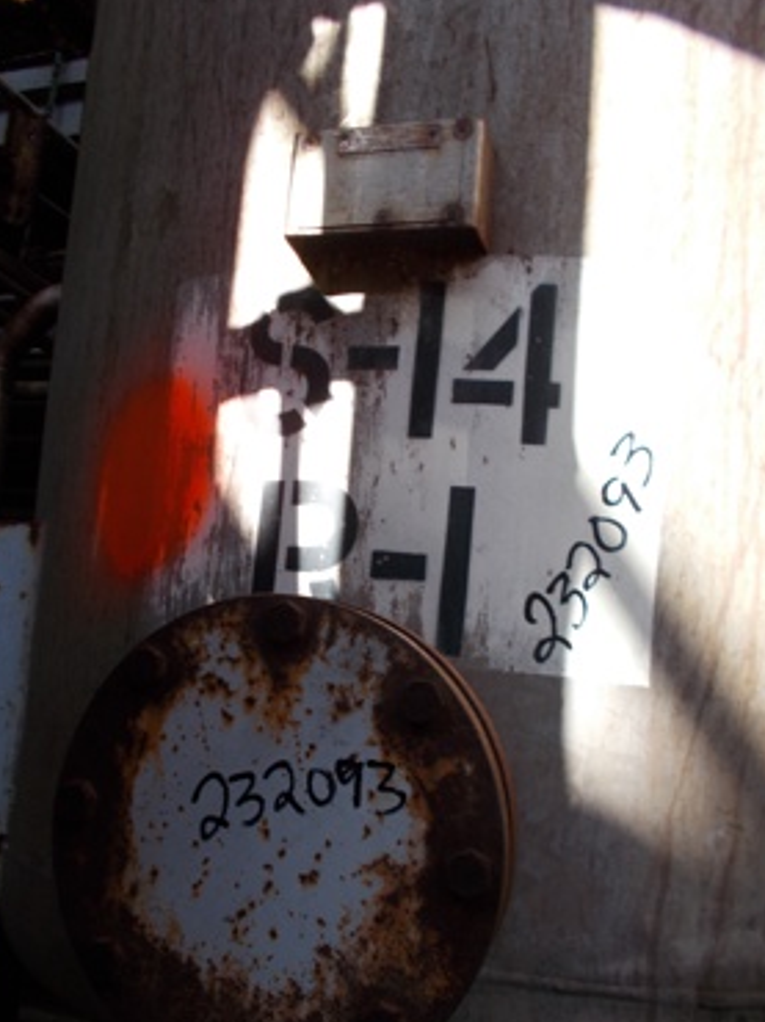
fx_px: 885
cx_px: 362
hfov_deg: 46.7
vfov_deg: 59.8
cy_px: 570
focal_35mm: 30
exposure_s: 1/100
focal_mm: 4.6
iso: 80
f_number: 3.2
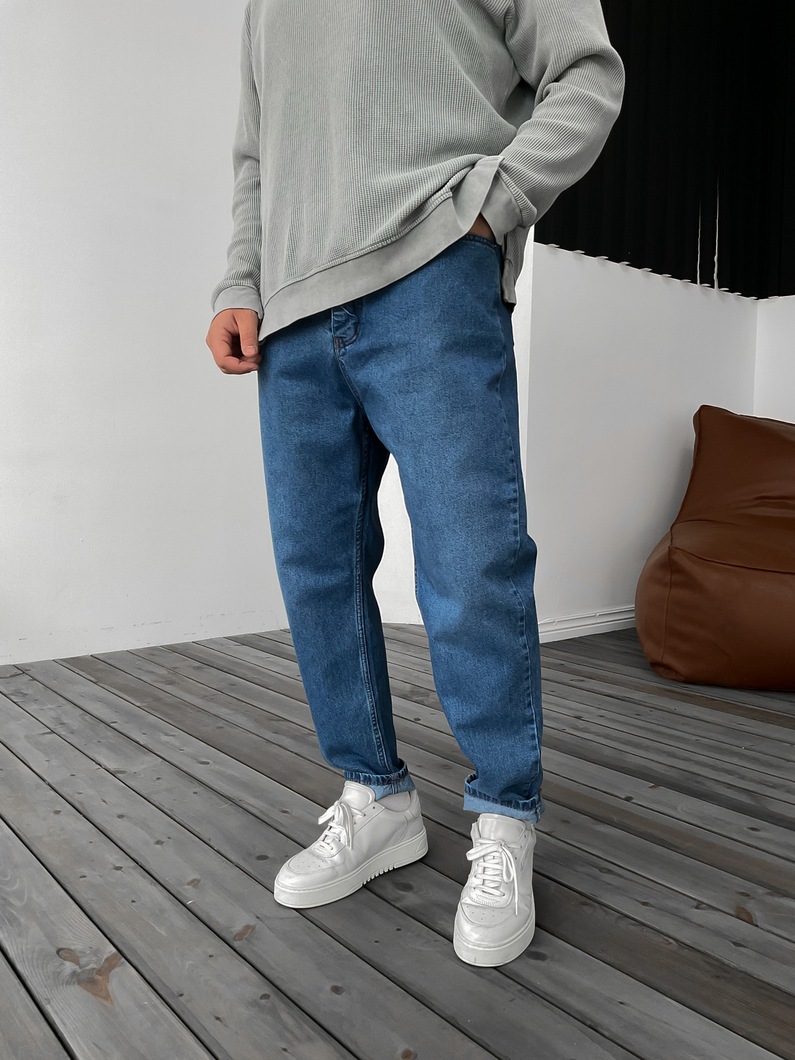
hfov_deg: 48.2
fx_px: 888
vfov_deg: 61.7
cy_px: 530
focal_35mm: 29
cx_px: 398
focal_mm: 3
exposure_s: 1/120
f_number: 1.8
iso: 50
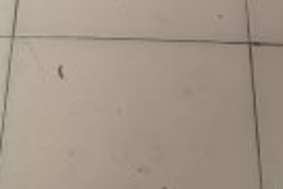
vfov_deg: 5.4
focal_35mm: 235
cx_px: 128
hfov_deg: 8.8
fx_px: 1847
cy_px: -430
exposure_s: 1/50
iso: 1577
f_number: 1.95
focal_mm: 7.59
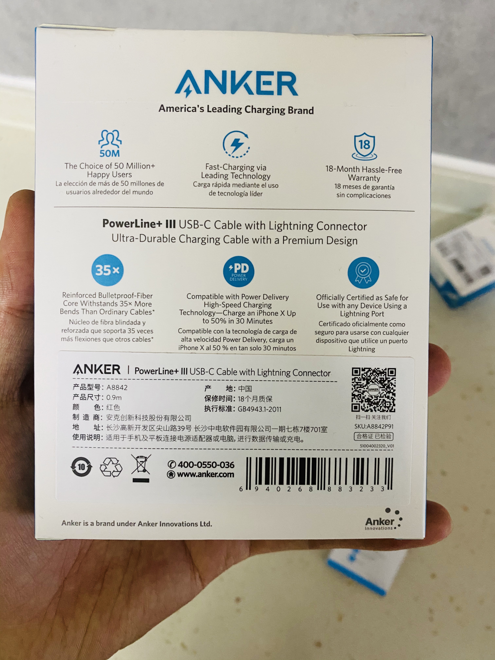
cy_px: 330
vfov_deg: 67.3
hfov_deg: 53.1
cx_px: 248
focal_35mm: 26
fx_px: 496
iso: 250
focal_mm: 4.25
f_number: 1.8
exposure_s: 1/50
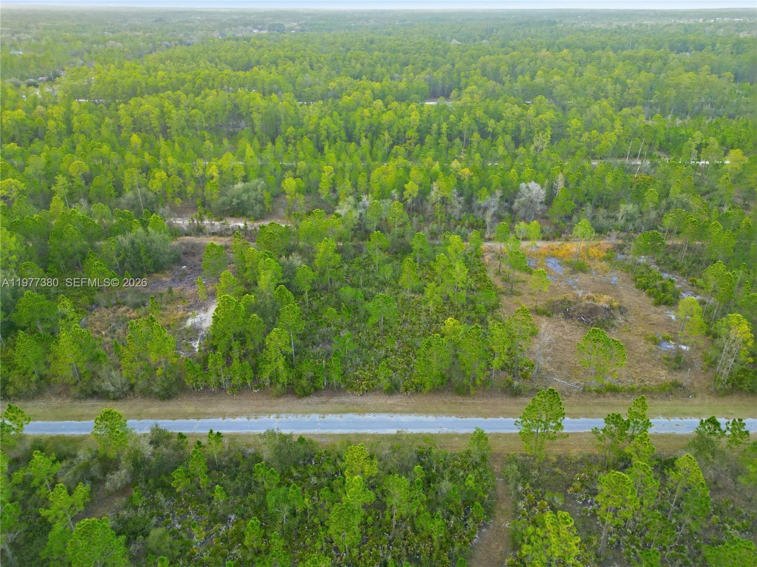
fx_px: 525
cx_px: 378
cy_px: 284
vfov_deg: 56.8
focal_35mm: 24
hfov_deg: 71.6
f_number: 1.7
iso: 100
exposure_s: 1/60
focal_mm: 6.7
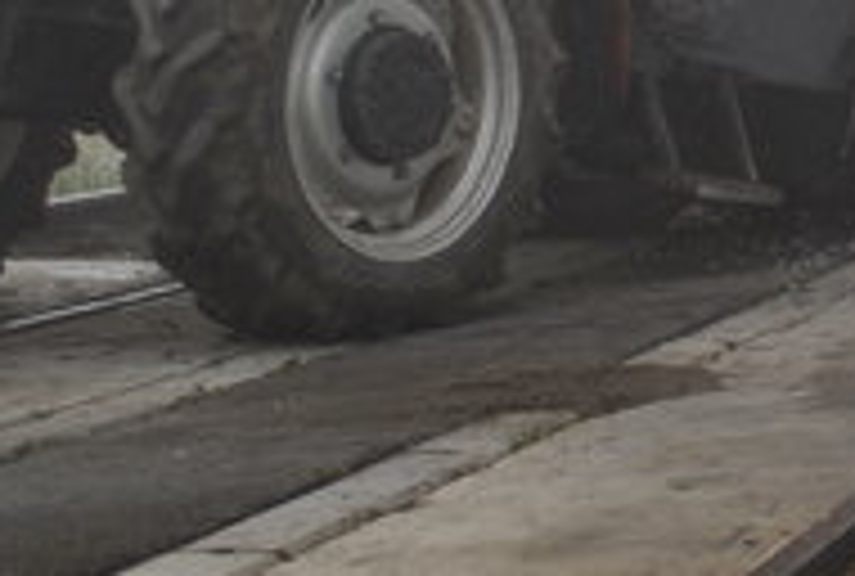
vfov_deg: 11.0
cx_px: 1300
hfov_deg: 15.3
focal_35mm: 123
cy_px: -99
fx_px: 2931
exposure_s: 1/125
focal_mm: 24
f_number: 5.6
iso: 100
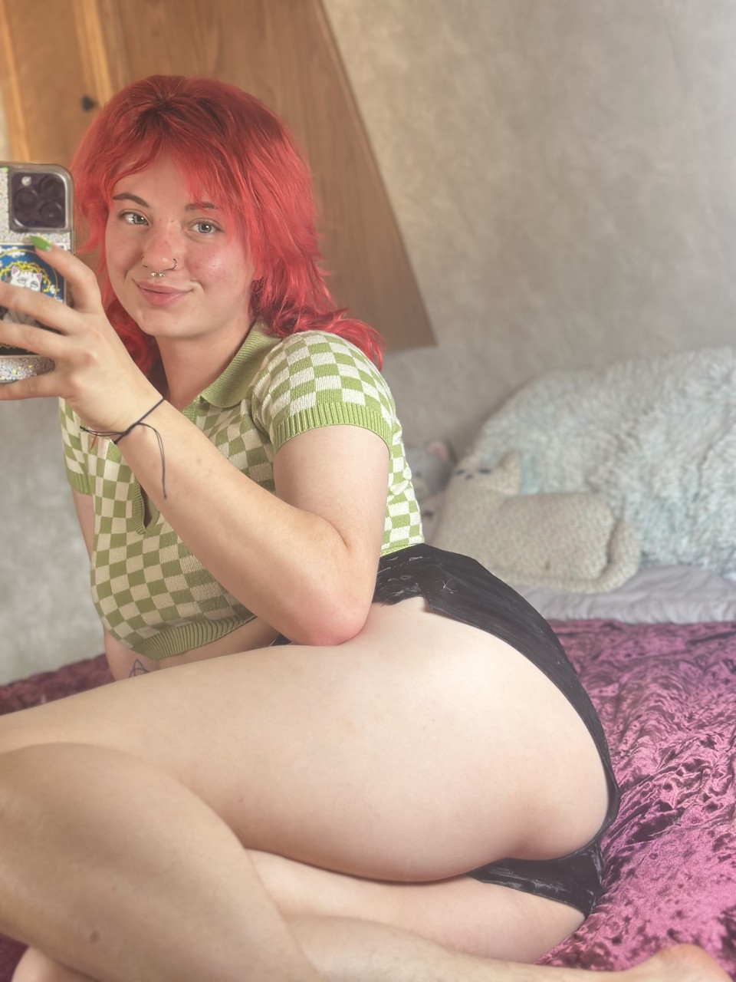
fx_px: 1361
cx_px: 368
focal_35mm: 48
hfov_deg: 30.3
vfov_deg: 39.7
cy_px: 491
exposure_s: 1/51
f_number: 1.78
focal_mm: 6.86
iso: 400
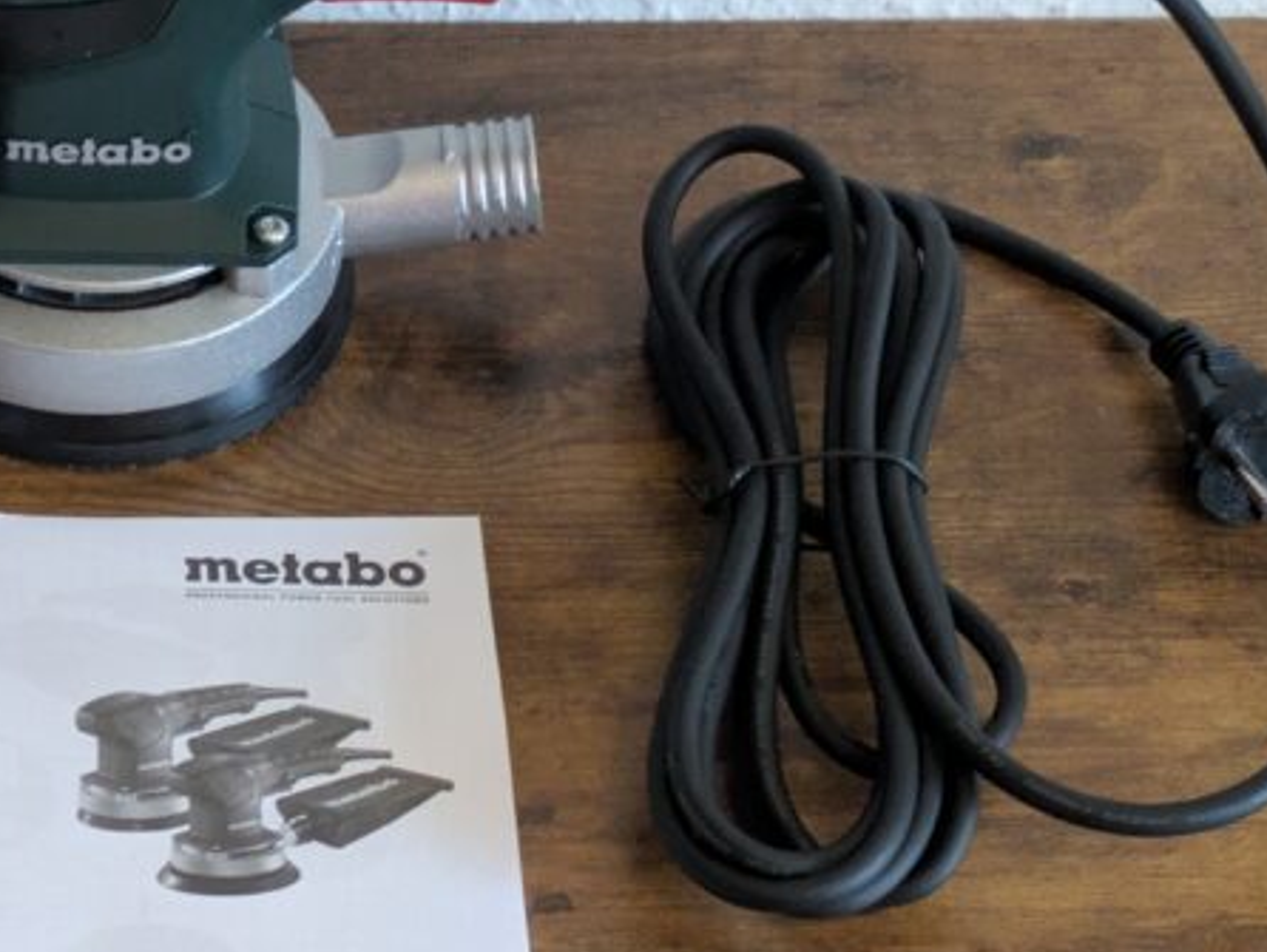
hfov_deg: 16.6
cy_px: 635
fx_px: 4285
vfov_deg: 12.7
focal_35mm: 117
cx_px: 114
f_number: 1.89
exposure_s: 1/25
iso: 591
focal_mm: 5.43
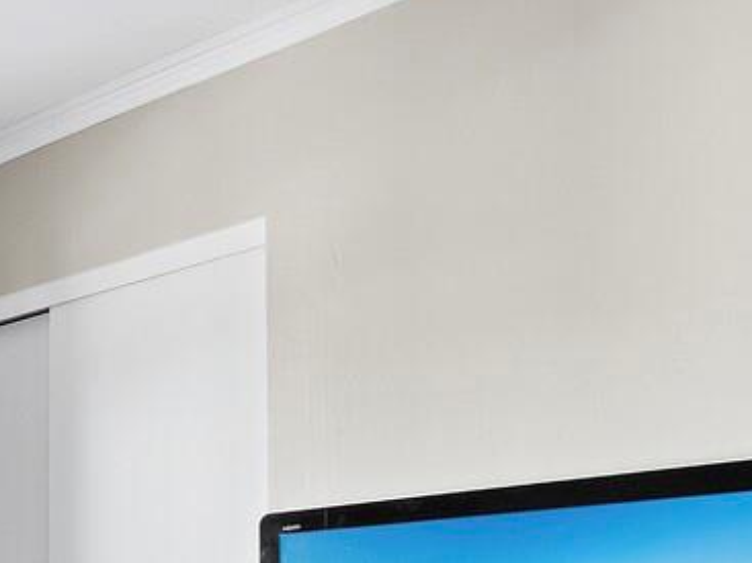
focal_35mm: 61
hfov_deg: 27.4
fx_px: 1325
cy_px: 653
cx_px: -182
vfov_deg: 22.4
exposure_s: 4
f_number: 11
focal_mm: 7
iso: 500
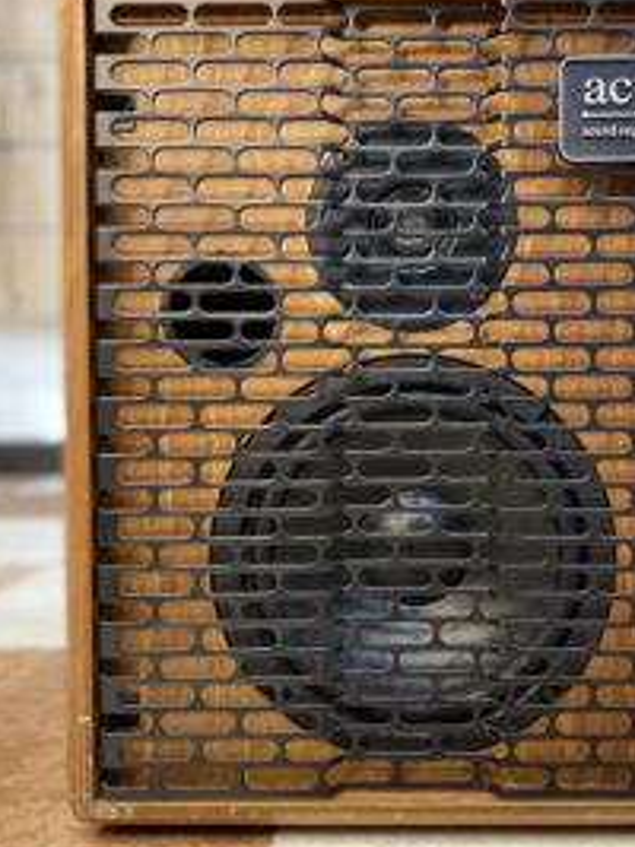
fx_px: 955
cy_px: 409
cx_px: 410
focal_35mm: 39
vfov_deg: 47.9
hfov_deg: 36.5
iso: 200
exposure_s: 1/50
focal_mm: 4.25
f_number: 1.8
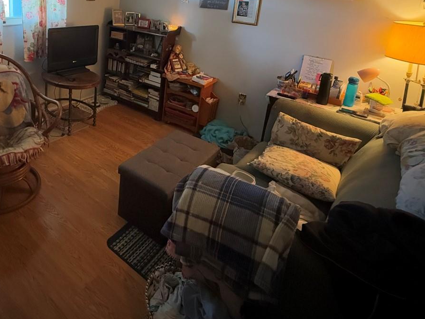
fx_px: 307
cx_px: 107
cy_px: 46
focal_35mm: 25
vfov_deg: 50.1
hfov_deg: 65.2
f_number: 2.2
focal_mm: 2.22
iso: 1250
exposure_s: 1/40
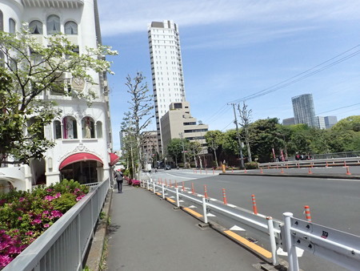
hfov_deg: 69.4
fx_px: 260
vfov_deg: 54.9
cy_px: 136
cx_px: 180
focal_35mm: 25
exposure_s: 1/1250
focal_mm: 4.5
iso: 800
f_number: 8
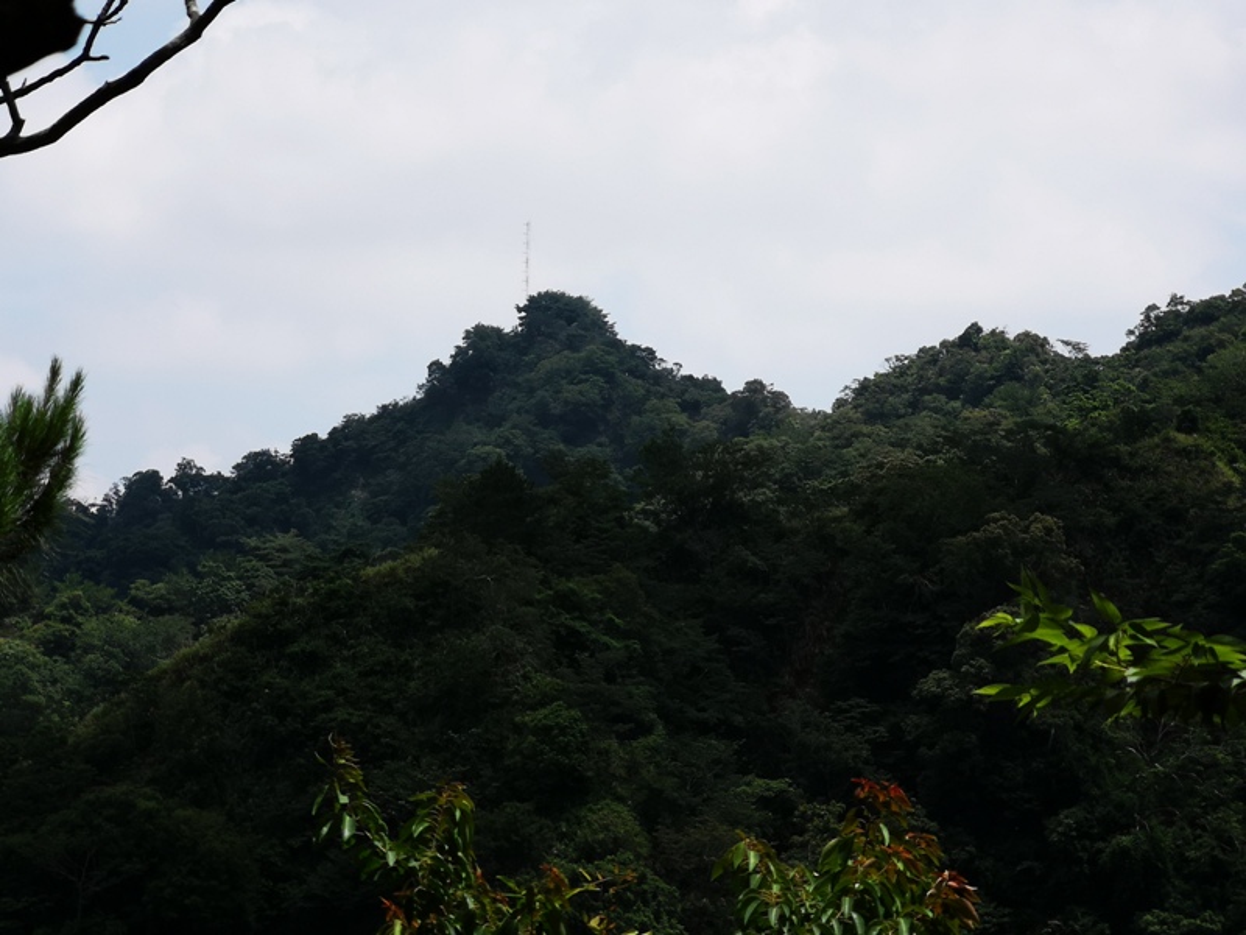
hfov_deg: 20.2
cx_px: 623
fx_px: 3492
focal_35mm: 97
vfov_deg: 15.2
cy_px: 468
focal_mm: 7.48
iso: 50
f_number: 2.4
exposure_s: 1/1497
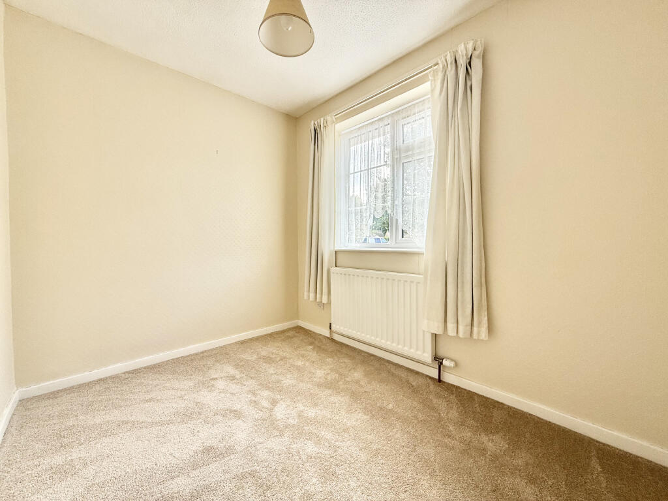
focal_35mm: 14
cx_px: 334
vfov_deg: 85.7
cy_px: 250
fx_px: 270
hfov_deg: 102.1
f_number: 2.2
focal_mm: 2.22
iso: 64
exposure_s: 1/190
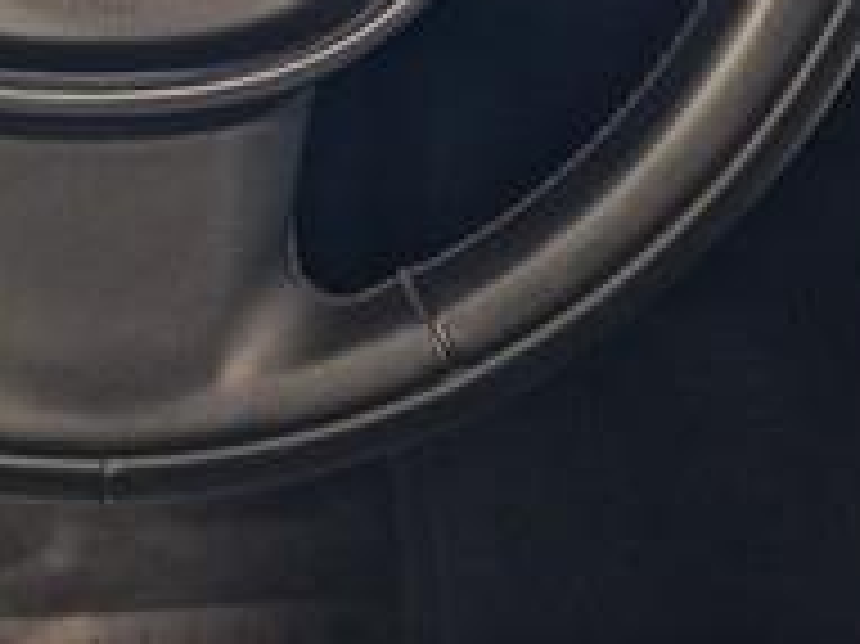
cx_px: 63
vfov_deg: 17.4
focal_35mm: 77
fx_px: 1912
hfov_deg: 24.5
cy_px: -288
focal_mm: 5.4
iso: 640
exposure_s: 1/100
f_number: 1.8
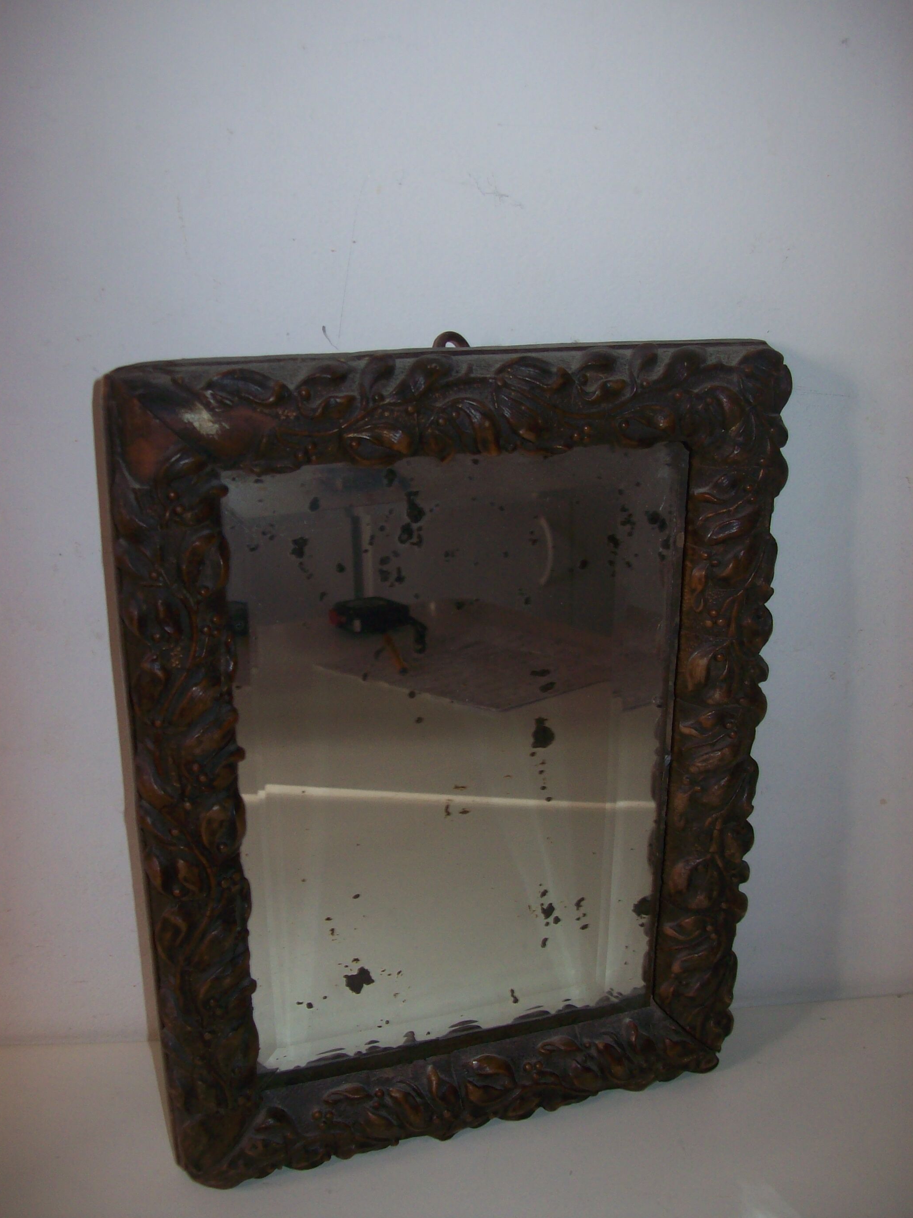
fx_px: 1301
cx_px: 449
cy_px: 598
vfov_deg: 50.1
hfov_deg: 38.7
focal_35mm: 37
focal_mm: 6
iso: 80
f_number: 2.7
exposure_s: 1/64
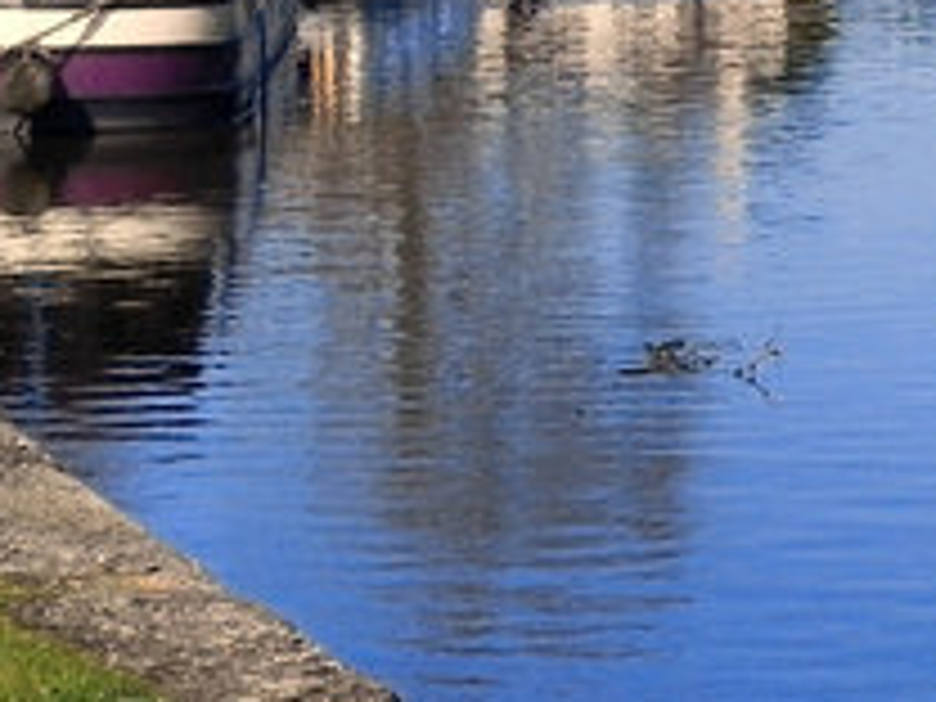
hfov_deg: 8.7
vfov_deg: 6.6
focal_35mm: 223
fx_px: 6030
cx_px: 1400
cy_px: -81
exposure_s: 1/360
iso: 160
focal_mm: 10.3
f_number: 8
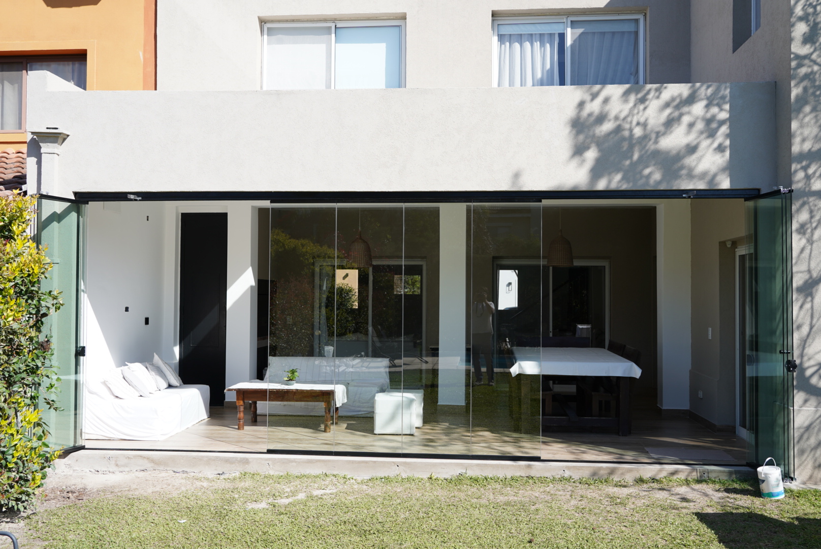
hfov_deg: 55.8
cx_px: 410
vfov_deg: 38.9
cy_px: 274
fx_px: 776
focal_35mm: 34
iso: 100
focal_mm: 34
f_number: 6.3
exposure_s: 1/250
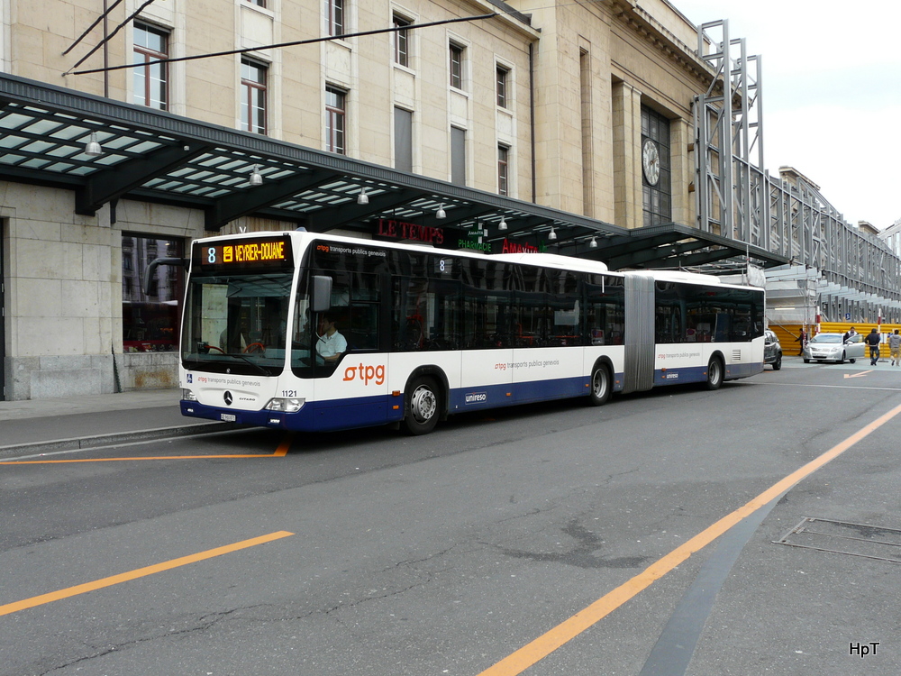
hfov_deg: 58.4
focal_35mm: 31
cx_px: 450
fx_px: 807
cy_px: 338
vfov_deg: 45.4
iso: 100
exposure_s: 1/200
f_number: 4.5
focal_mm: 5.1
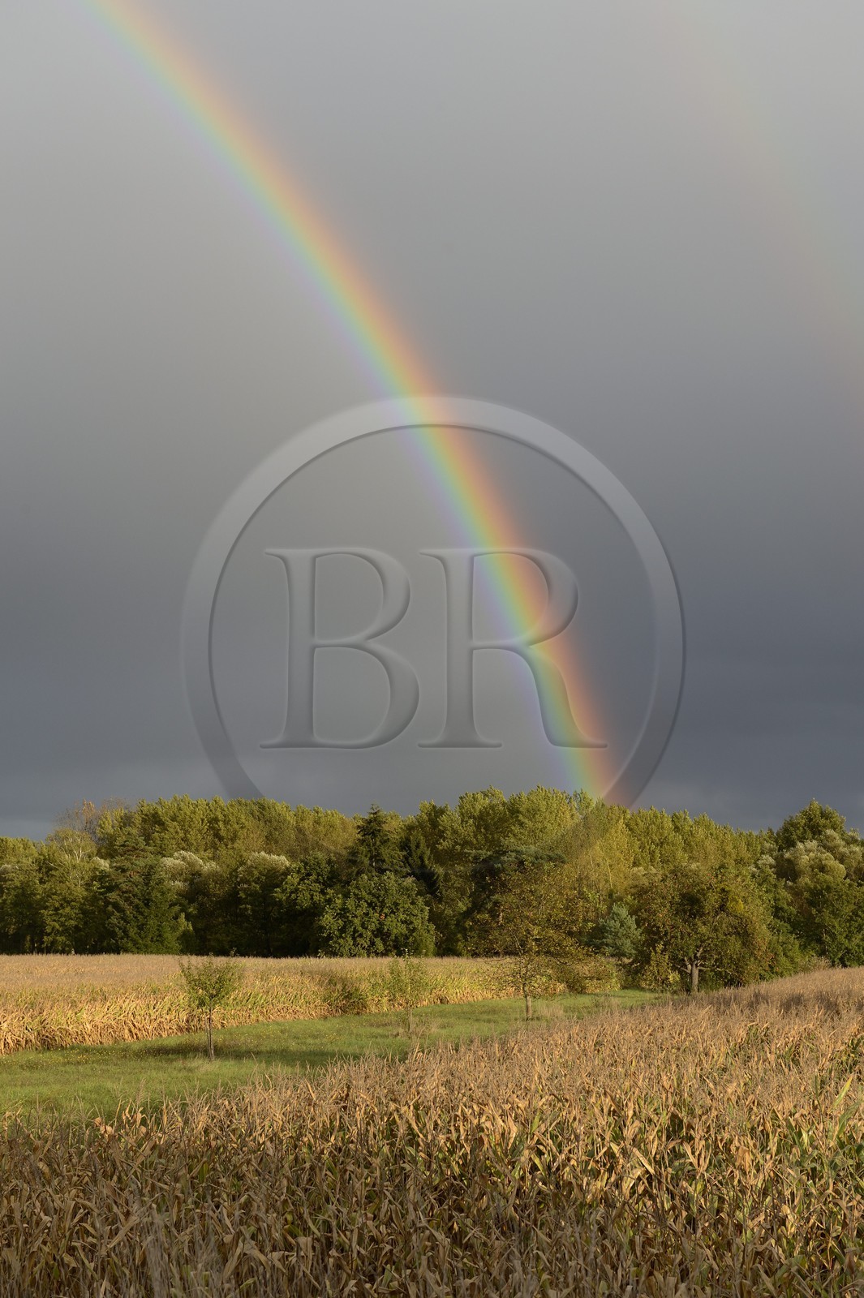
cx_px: 432
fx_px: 2162
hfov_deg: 22.6
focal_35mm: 60
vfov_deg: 33.4
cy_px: 649
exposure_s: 1/200
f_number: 8
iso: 200
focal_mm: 60
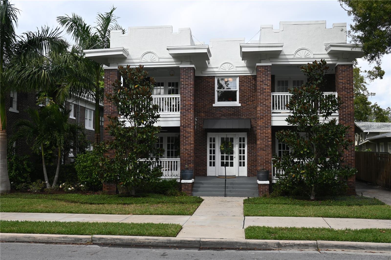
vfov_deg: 36.2
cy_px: 130
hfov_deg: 52.2
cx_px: 196
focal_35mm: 37
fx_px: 399
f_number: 6.3
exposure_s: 1/320
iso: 100
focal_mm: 24.5
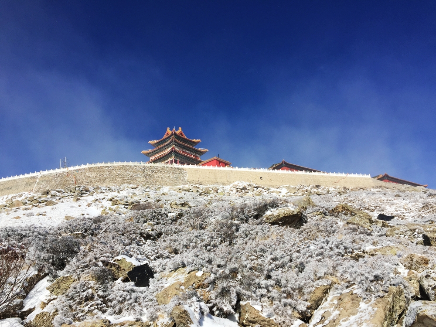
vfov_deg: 48.2
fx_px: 365
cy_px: 164
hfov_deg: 61.7
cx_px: 218
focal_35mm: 29
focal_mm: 4.15
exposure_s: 1/3968
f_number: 2.2
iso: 32
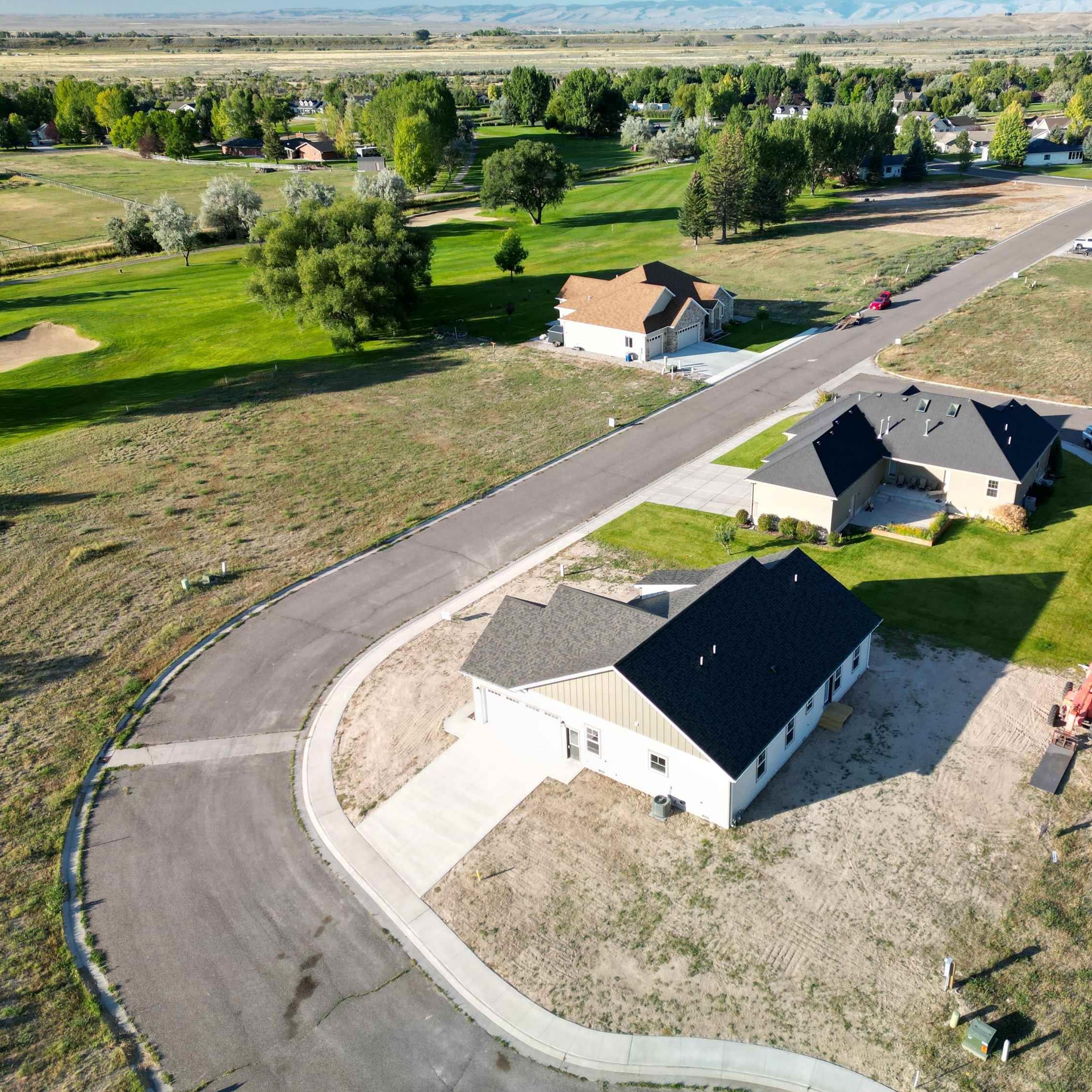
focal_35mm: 29
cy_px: 545
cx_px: 651
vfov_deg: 55.6
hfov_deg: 55.2
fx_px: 1035
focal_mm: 6.72
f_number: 1.7
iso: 120
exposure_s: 1/640
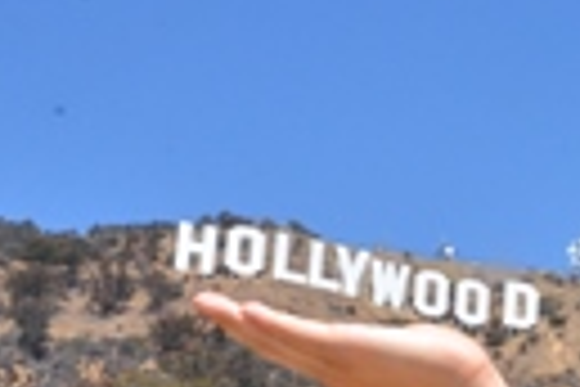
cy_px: 394
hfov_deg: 18.1
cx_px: 740
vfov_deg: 12.7
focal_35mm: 106
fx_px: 1708
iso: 1000
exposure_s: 1/250
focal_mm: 22
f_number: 25
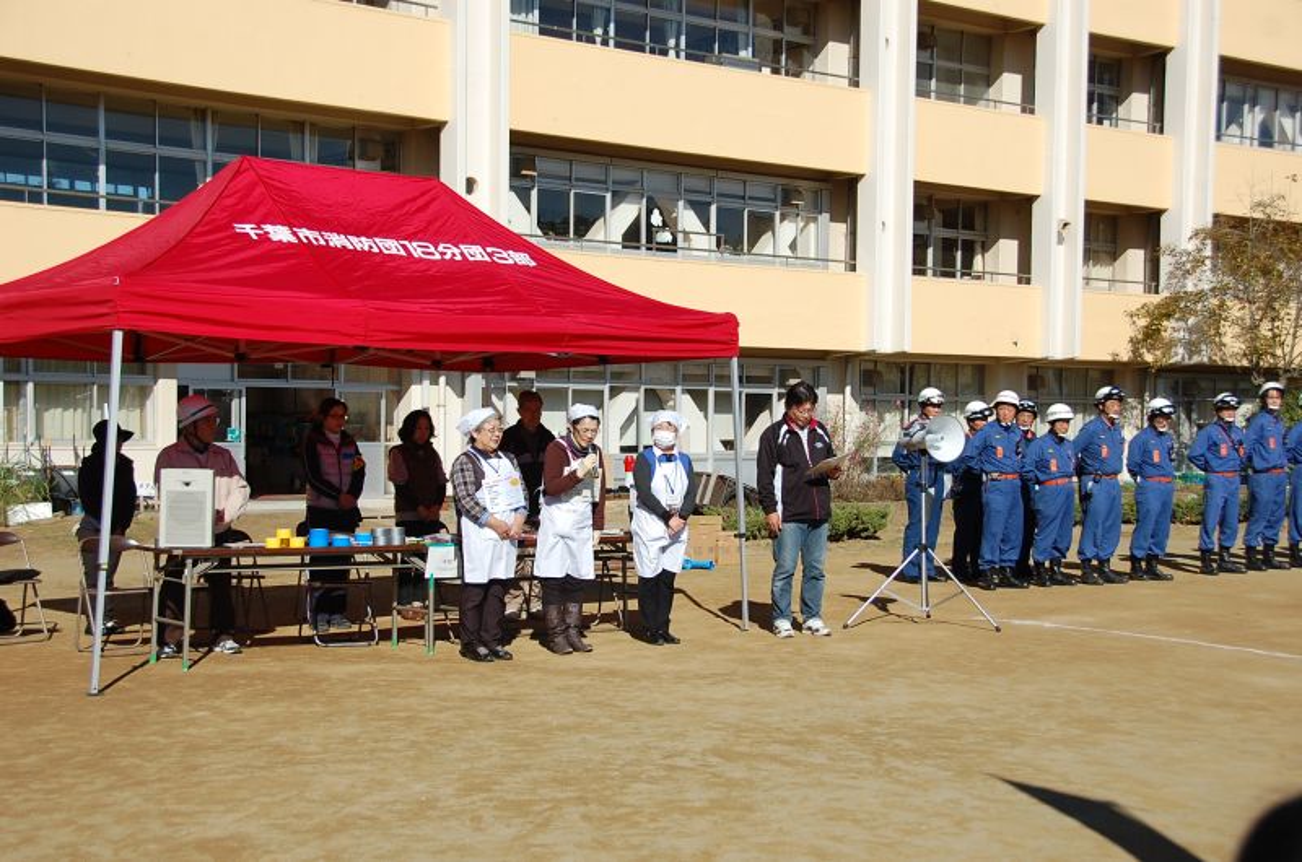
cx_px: 651
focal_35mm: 48
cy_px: 431
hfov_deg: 41.2
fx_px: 1733
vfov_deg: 28.0
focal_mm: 32
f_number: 5.6
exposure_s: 1/1250
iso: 200
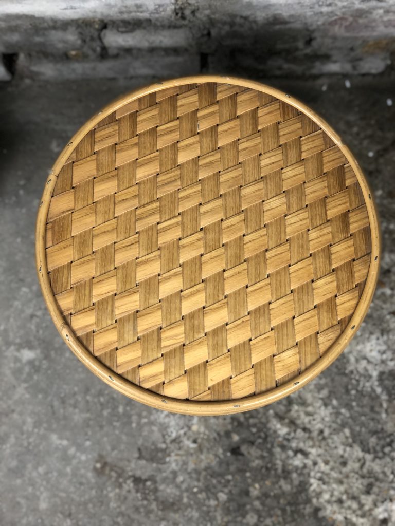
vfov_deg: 36.8
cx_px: 198
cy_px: 263
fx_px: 791
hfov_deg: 28.0
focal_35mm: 52
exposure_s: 1/50
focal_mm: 6
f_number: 2.4
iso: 80
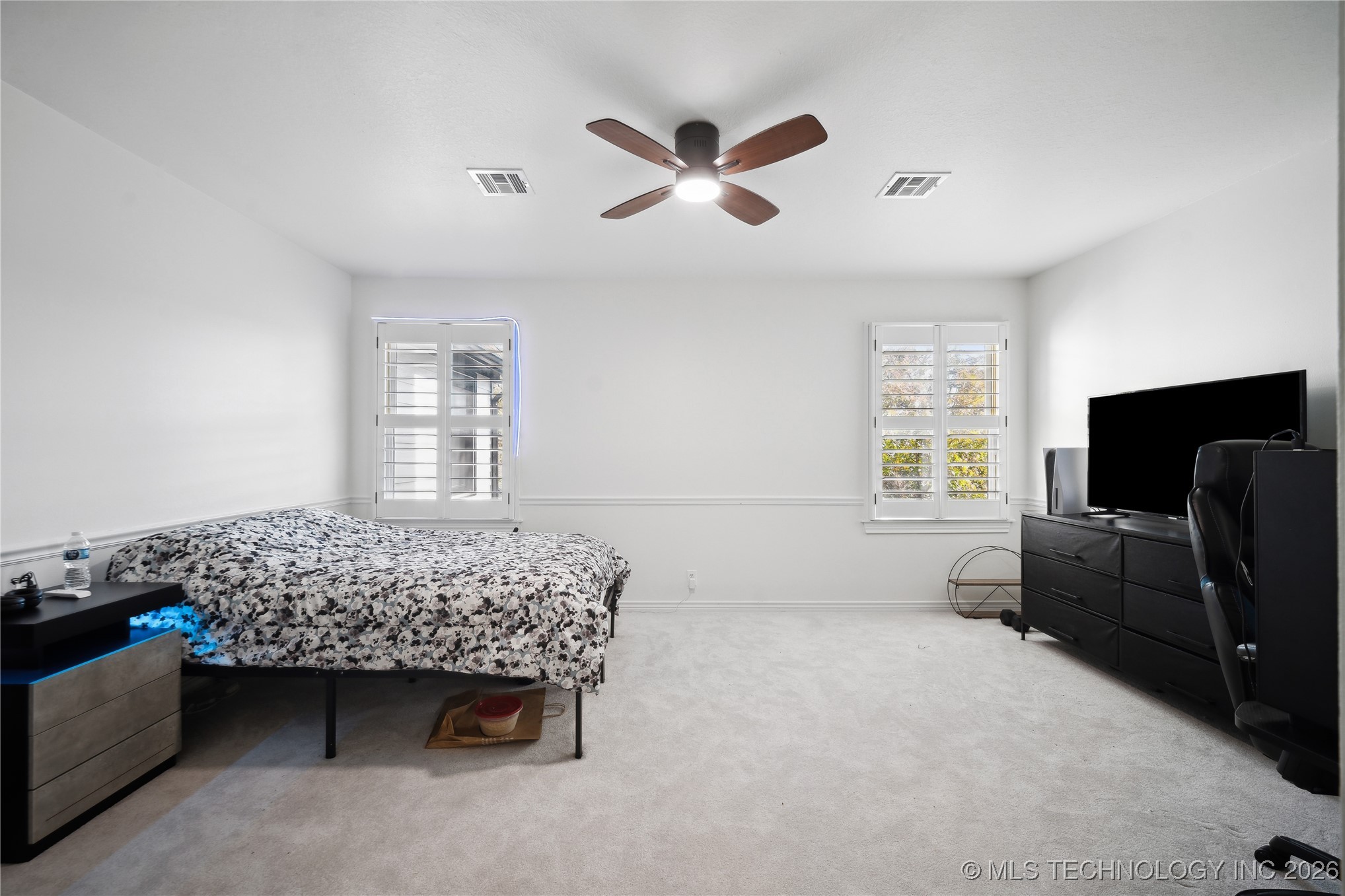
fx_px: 523
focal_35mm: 14
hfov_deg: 104.3
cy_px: 448
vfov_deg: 81.2
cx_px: 672
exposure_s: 1/10
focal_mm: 14
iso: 640
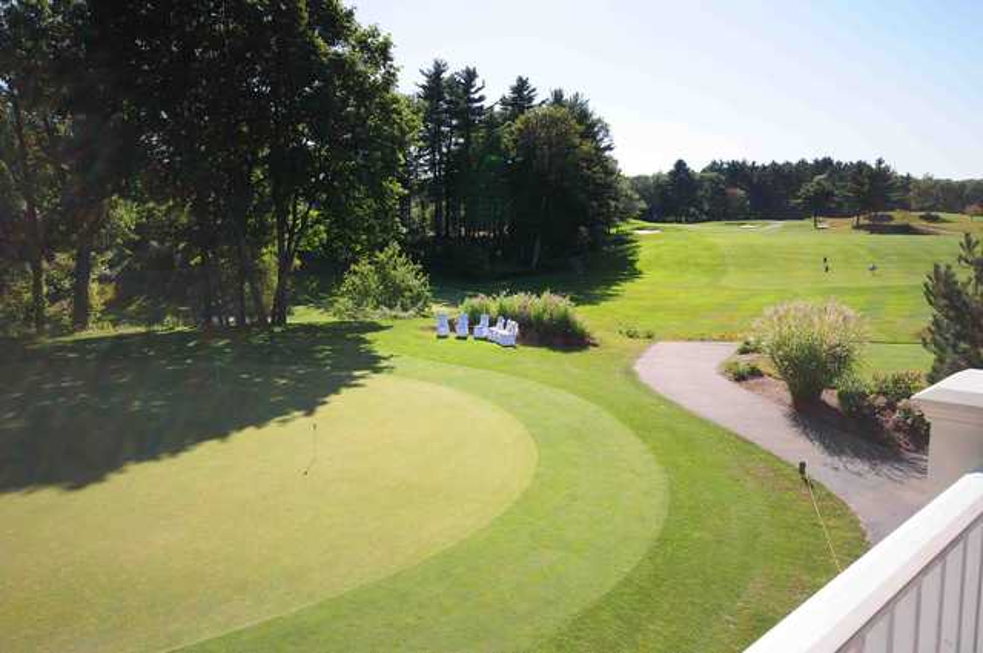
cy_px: 326
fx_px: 818
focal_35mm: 30
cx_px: 492
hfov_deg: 62.0
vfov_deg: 43.5
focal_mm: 20
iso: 200
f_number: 5.6
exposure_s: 1/500
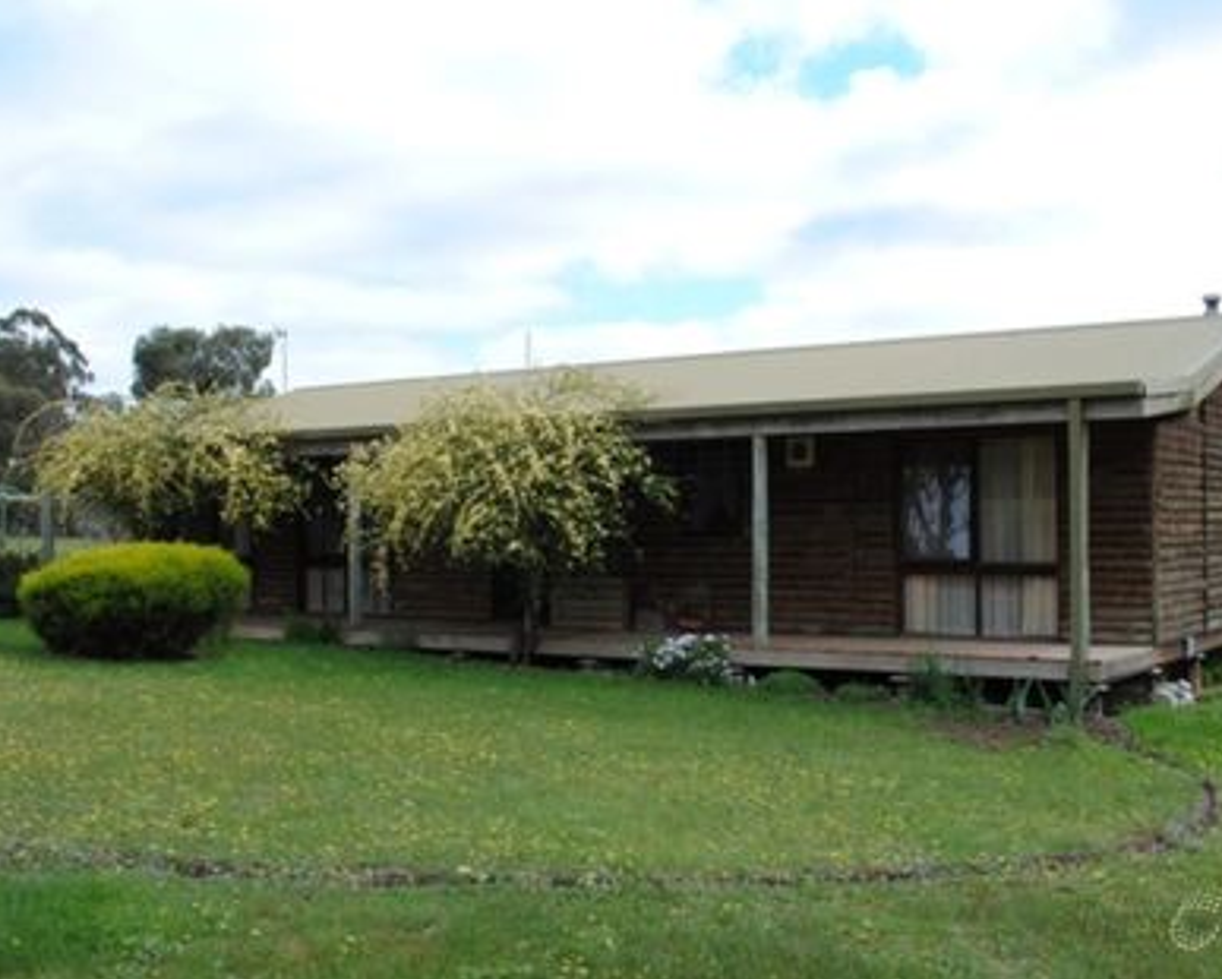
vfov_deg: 36.5
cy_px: 488
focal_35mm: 41
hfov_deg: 44.7
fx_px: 1484
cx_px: 682
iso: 100
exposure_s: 1/160
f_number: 6.3
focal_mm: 24
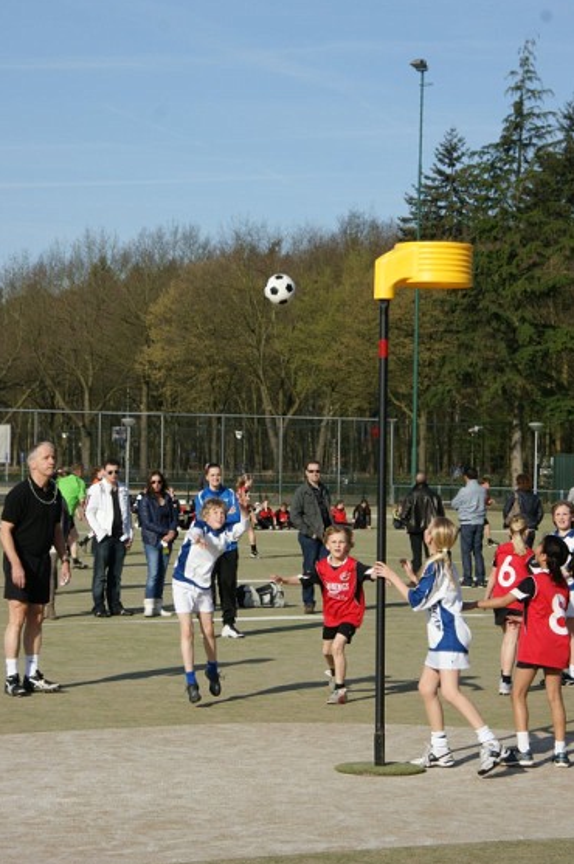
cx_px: 282
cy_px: 406
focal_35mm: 97
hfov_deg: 14.1
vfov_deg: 21.0
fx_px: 2326
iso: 200
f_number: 11
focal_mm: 60
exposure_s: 1/320
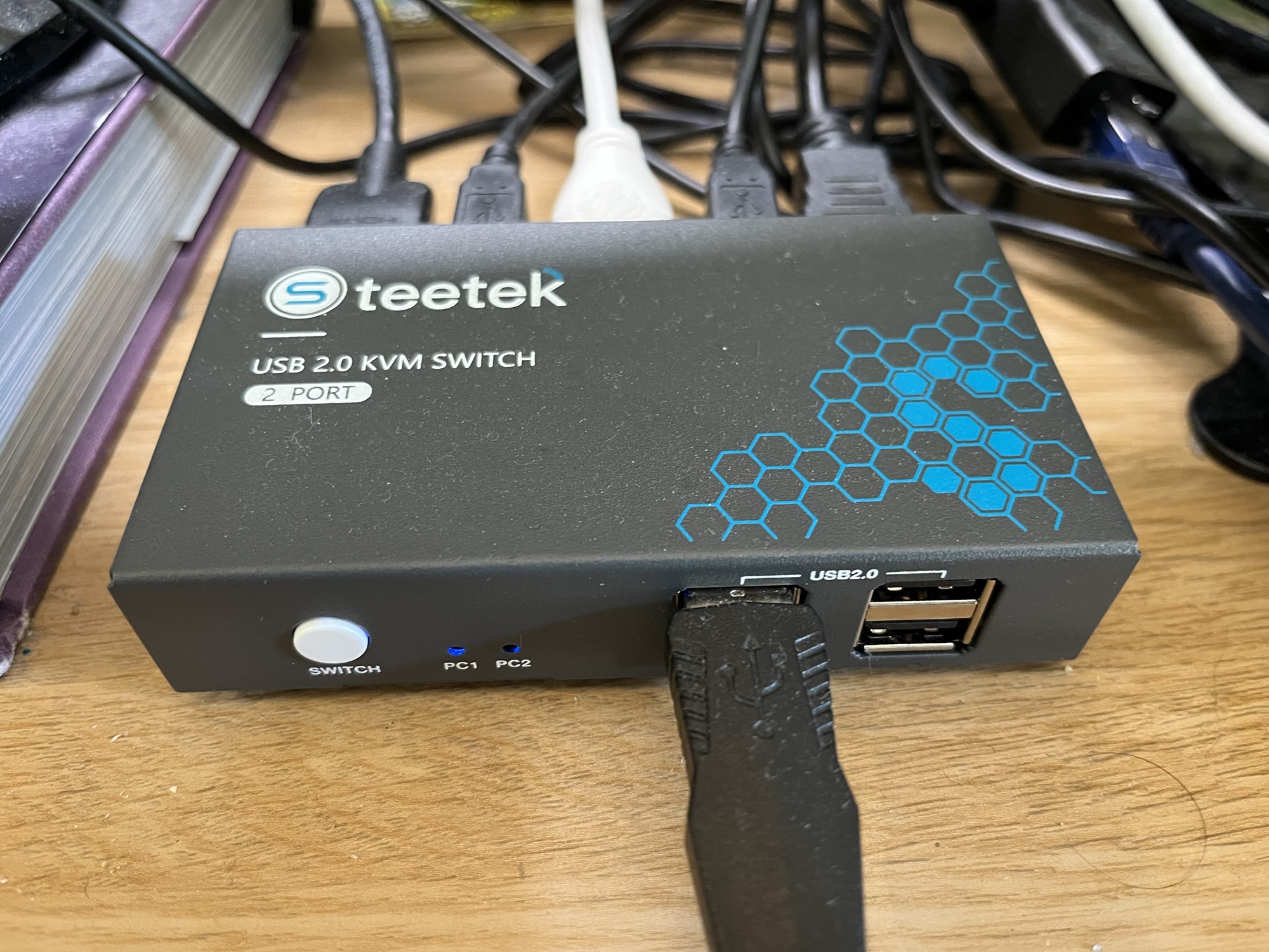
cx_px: 634
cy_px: 476
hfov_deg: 67.3
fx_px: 953
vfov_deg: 53.1
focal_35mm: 26
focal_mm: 5.1
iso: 500
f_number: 1.6
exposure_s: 1/44
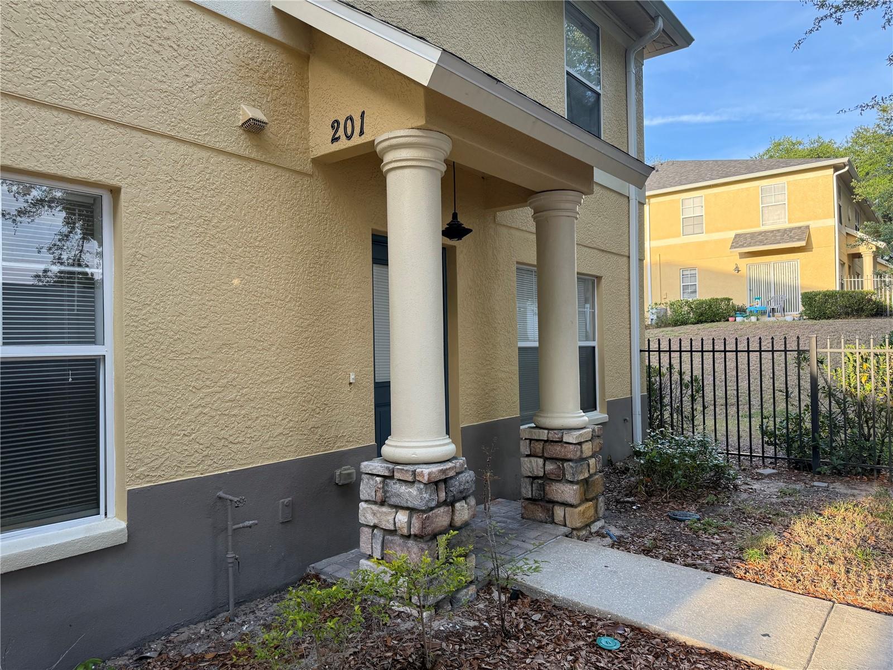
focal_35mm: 24
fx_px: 619
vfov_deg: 56.8
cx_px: 446
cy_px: 335
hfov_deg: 71.6
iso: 100
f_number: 1.78
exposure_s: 1/295
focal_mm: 6.76
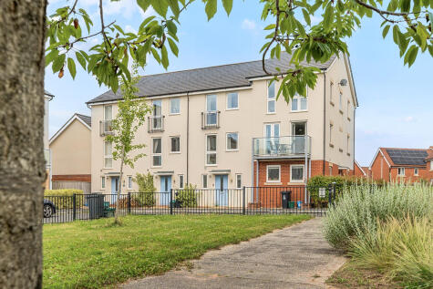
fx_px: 433
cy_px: 144
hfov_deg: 53.1
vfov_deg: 36.9
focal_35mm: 36
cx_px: 216
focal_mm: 24
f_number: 8
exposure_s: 1/320
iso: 400
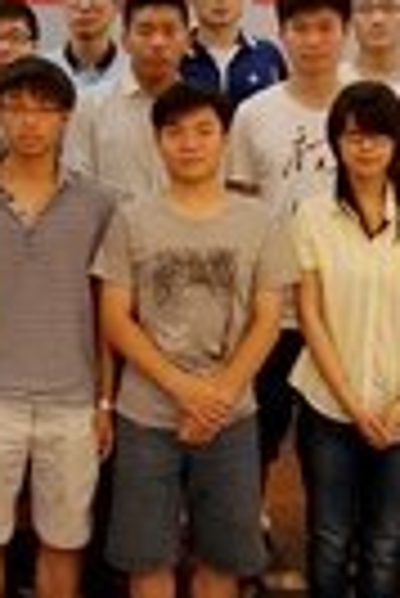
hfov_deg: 14.9
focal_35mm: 90
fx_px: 1496
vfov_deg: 22.2
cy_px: 81
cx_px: -13
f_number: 4
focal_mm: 16
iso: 800
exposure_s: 1/60
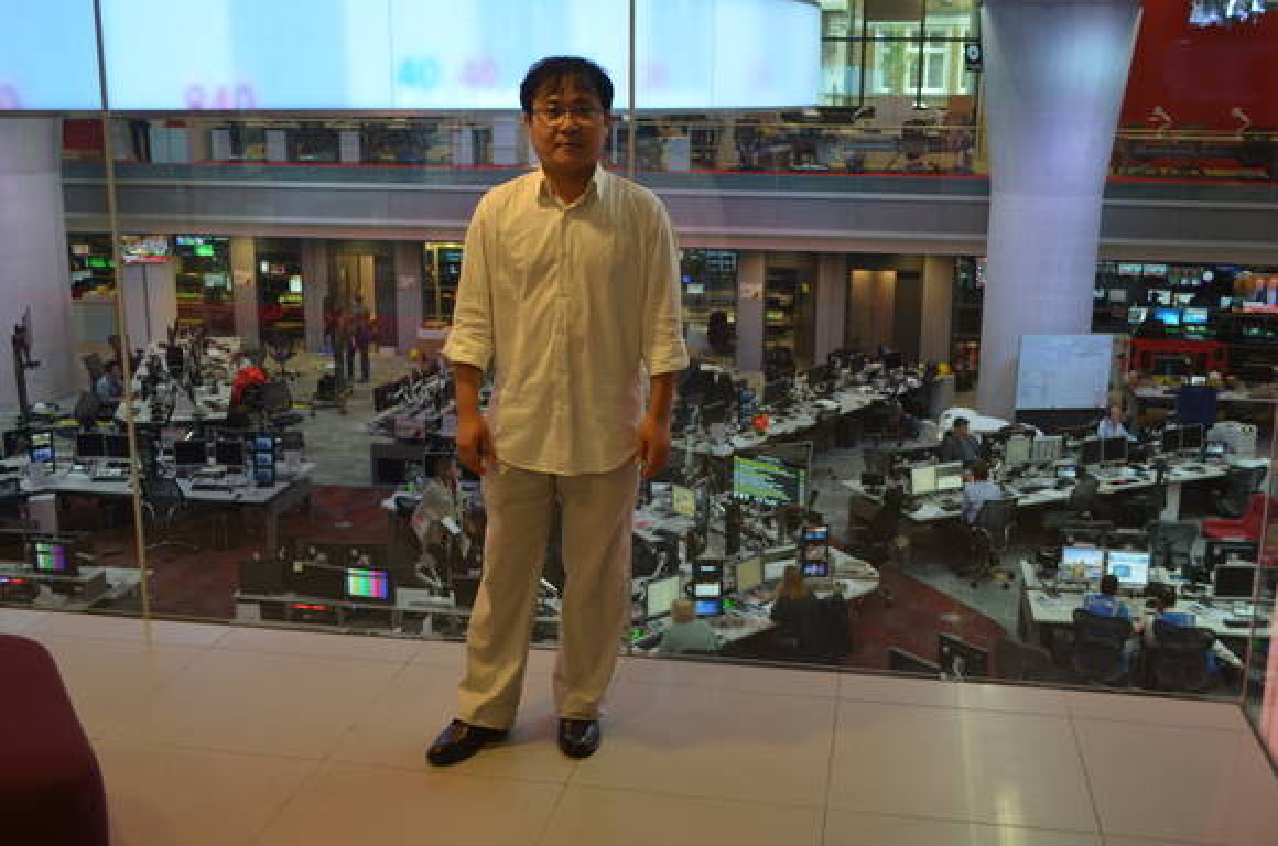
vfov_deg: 34.1
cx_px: 639
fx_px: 1381
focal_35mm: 39
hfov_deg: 49.6
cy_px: 423
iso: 800
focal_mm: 26
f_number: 4.2
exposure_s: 1/80
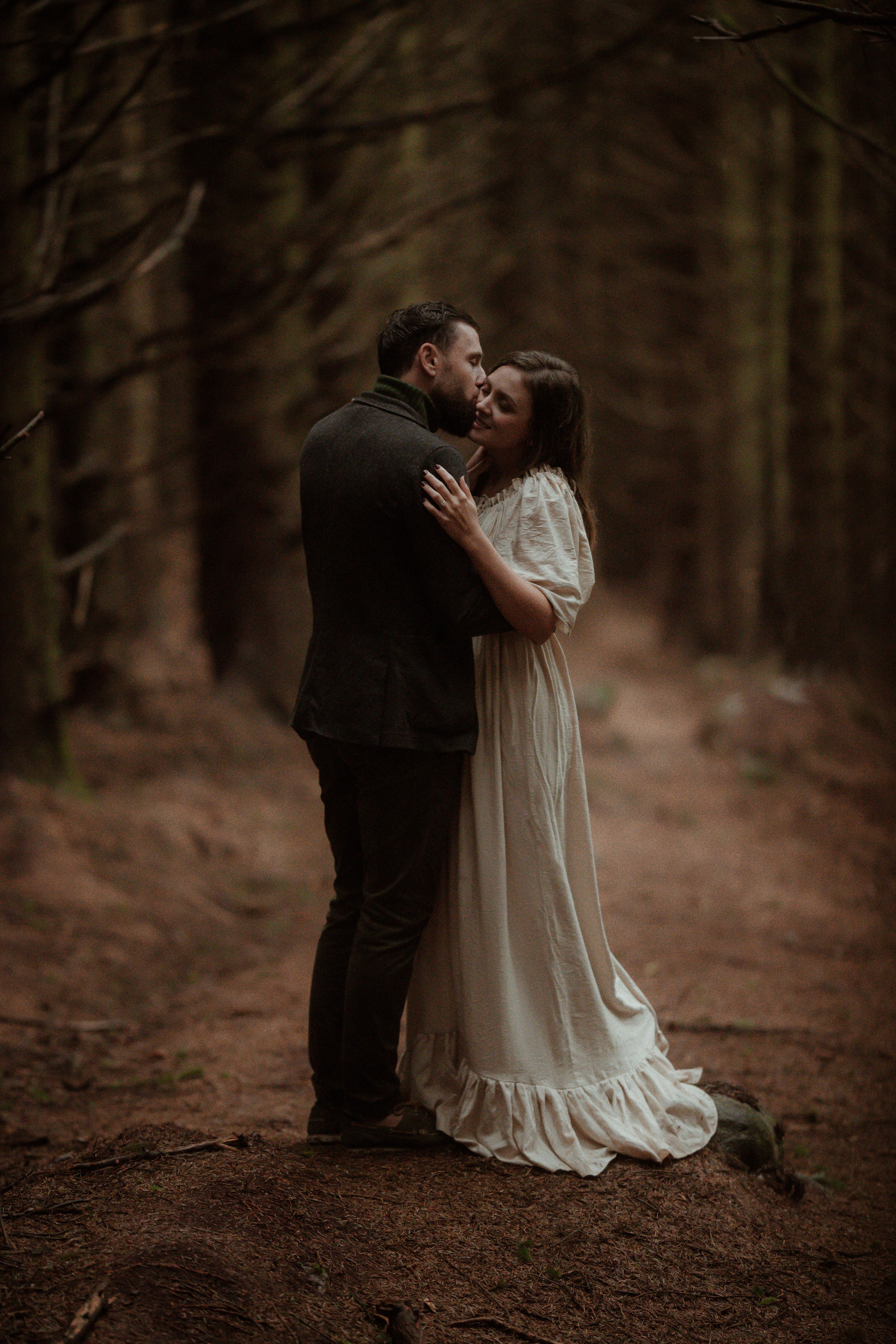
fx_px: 5040
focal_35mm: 135
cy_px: 672
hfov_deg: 10.2
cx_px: 448
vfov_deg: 15.2
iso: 4000
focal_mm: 135
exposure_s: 1/200
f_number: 1.8
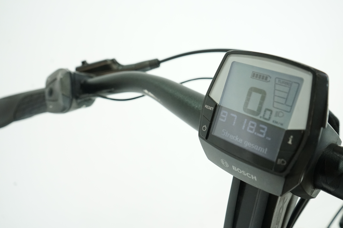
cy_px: 114
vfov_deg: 38.9
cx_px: 172
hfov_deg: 55.8
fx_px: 324
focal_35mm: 34
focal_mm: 34
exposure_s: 1/200
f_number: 5.6
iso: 3200
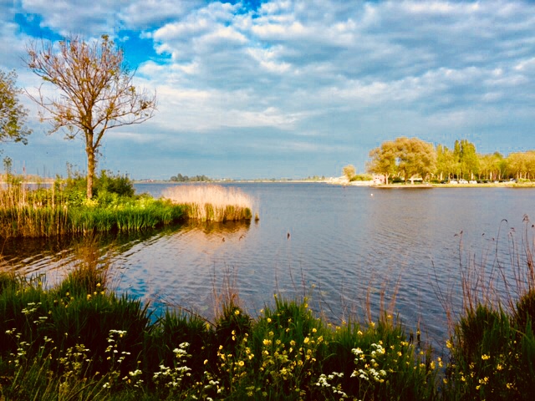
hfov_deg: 61.7
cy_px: 200
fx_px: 448
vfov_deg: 48.2
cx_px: 268
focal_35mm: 29
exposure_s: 1/1282
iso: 32
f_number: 2.2
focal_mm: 4.15
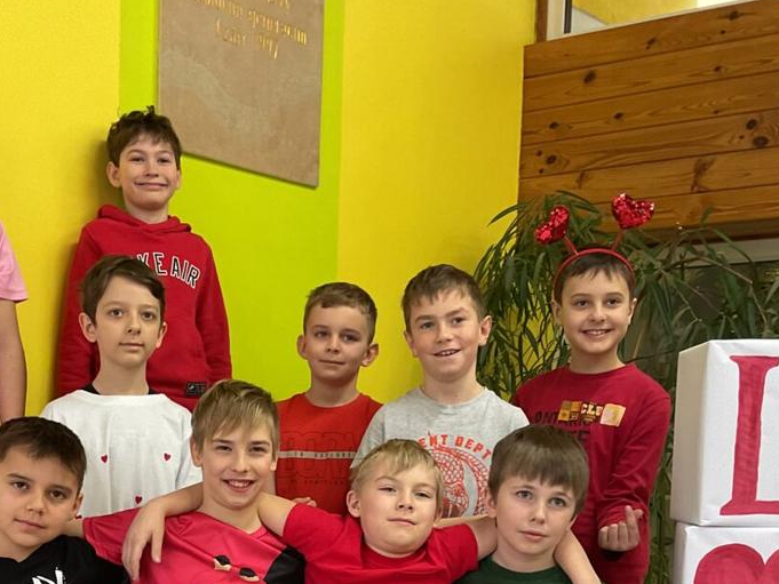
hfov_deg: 33.7
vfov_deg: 24.6
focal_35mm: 57
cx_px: 329
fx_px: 1283
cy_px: 569
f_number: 1.8
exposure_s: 1/50
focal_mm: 3
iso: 125
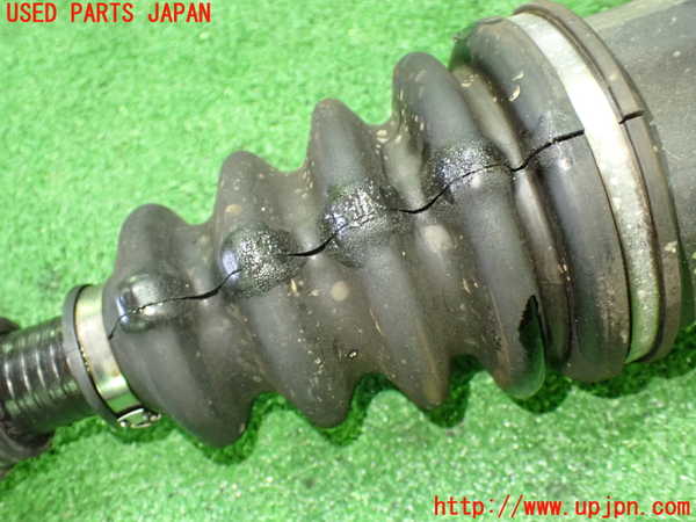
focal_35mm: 36
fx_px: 724
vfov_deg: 39.7
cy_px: 261
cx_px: 348
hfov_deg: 51.4
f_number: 2.5
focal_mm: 6.37
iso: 1250
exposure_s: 1/40
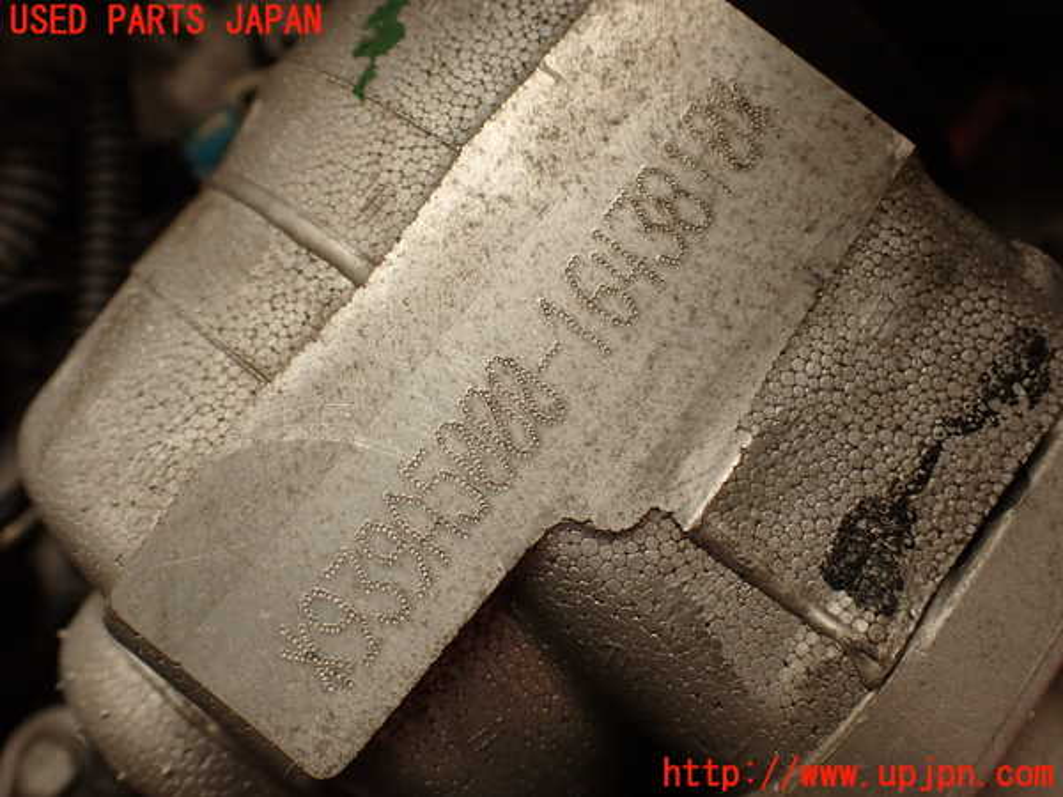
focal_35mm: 36
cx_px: 532
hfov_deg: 51.4
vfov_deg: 39.7
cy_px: 398
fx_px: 1106
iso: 100
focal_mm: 6.37
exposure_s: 1/80
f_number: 2.5
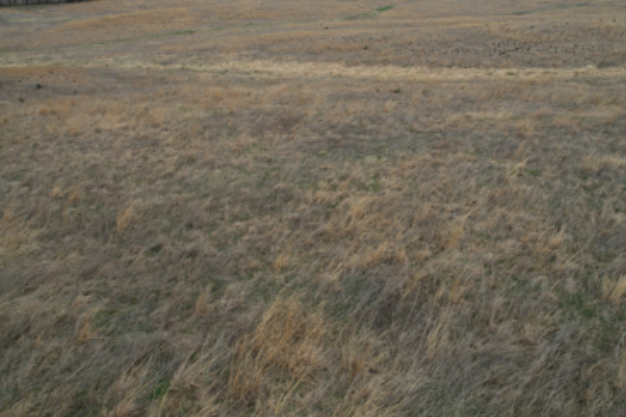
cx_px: 322
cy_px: 179
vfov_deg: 47.7
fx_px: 469
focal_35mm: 27
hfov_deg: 67.4
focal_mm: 8.38
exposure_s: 1/500
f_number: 2.8
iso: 100
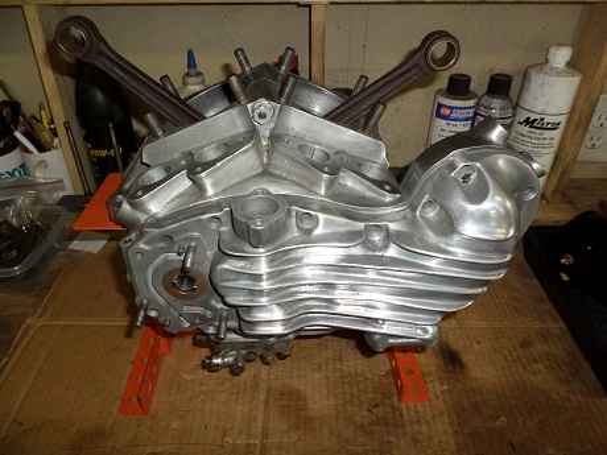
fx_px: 438
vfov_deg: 54.9
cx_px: 304
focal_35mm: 25
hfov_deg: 69.4
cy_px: 228
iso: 100
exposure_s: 1/30
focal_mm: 4.5
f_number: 2.5
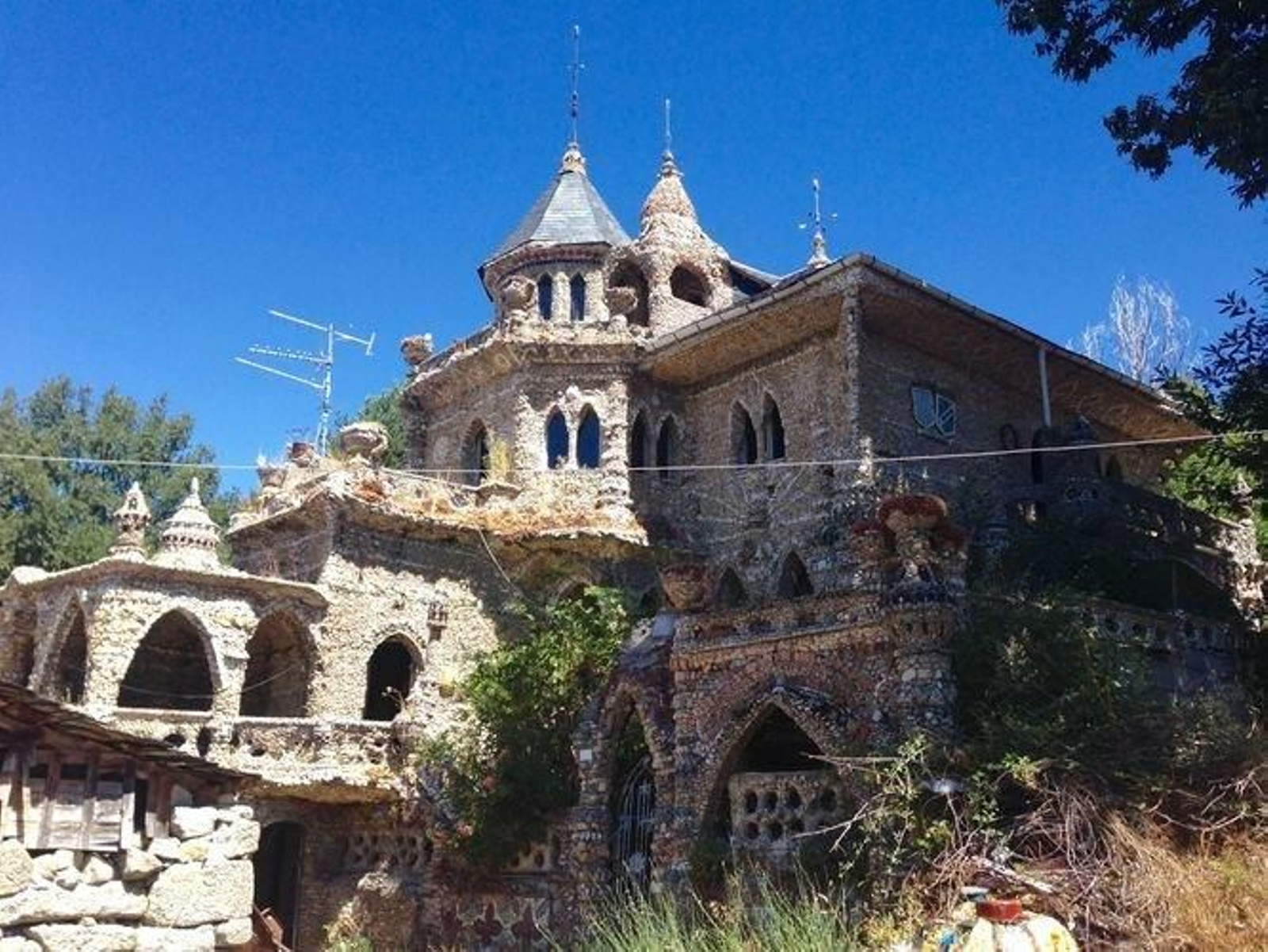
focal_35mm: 33
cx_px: 634
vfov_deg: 43.0
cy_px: 476
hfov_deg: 55.3
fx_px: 1209
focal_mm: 4.12
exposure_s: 1/691
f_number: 2.4
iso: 50
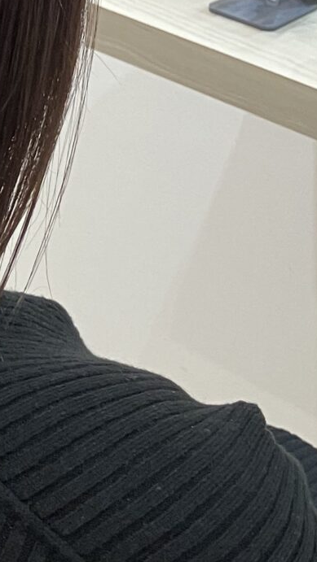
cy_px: 224
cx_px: -233
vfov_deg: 18.9
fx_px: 1688
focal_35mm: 113
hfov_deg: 10.2
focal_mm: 3.99
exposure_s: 1/50
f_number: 1.8
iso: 80
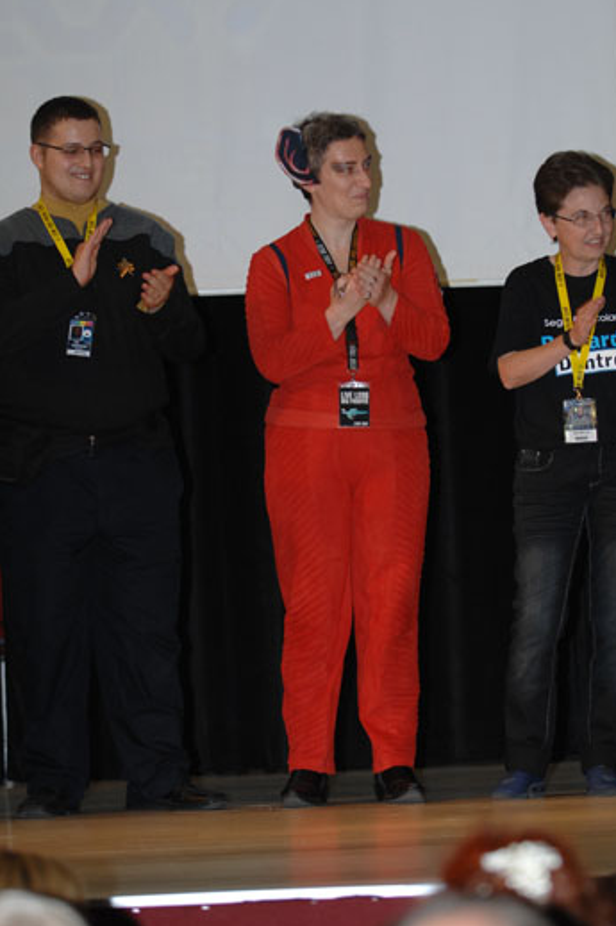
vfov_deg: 12.0
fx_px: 4397
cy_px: 432
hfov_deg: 8.0
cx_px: 328
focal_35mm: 171
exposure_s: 1/125
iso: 400
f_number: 2.8
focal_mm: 98
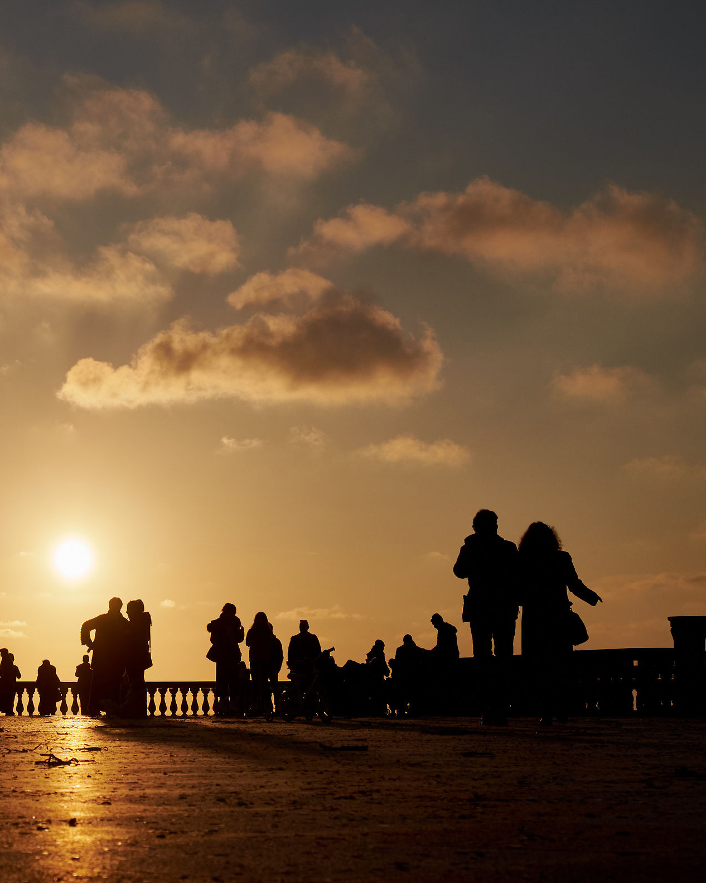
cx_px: 56
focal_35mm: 84
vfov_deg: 22.7
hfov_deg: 18.0
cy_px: 446
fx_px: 2194
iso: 400
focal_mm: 39
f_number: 11
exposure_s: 1/1400
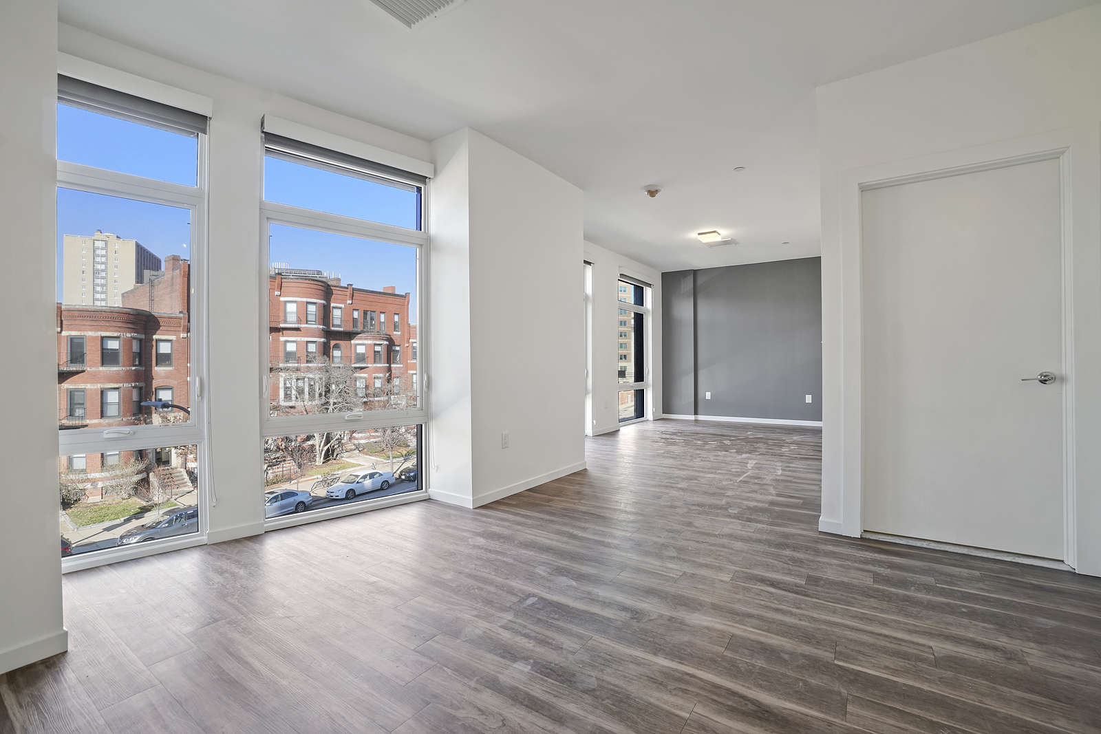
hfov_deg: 100.4
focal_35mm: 15
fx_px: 459
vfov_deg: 77.3
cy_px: 367
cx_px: 550
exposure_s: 1/2.5
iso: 200
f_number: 11
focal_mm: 10
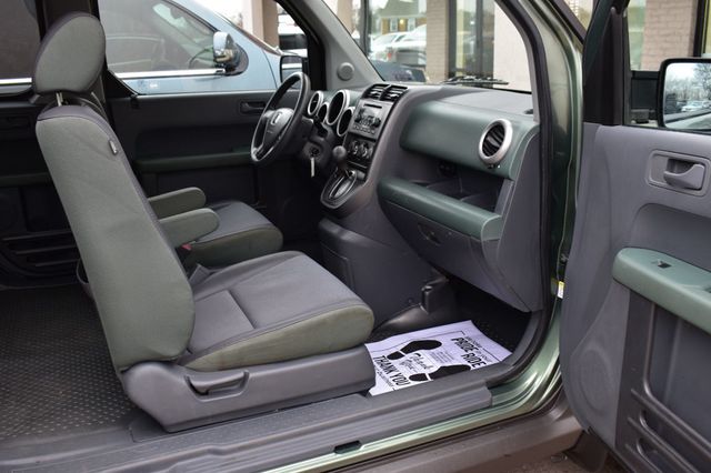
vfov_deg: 38.3
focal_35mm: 34
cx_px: 356
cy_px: 236
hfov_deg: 55.1
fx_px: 681
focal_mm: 23
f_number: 6.3
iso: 400
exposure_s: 1/15
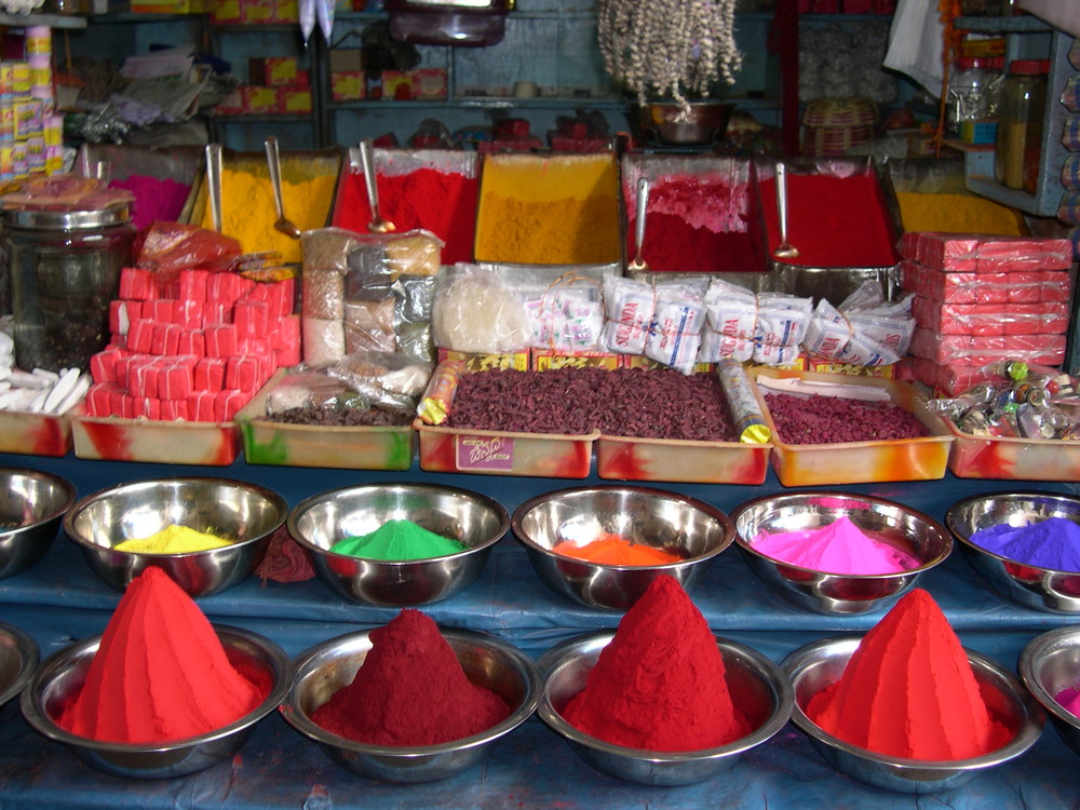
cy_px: 405
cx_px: 540
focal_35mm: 38
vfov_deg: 37.7
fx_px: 1186
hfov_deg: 49.0
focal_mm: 8
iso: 100
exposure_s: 1/30
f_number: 2.8
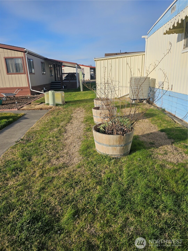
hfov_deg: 58.9
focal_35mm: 23
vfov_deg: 73.9
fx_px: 167
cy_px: 126
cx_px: 94
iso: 10
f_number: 1.7
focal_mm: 6.3
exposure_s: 1/1081
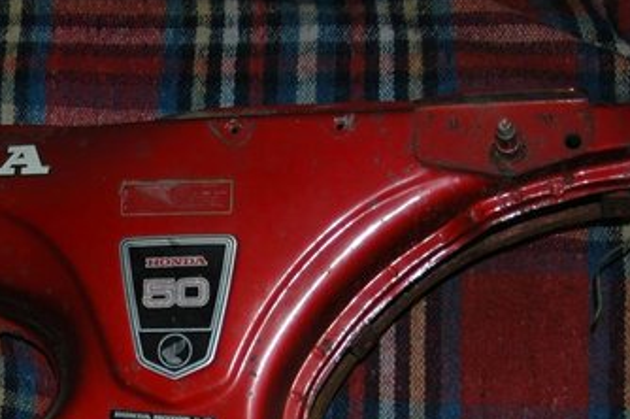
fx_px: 1538
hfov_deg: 22.6
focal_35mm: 88
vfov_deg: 15.4
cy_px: 341
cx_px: 71
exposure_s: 1/60
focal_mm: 28
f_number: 3.5
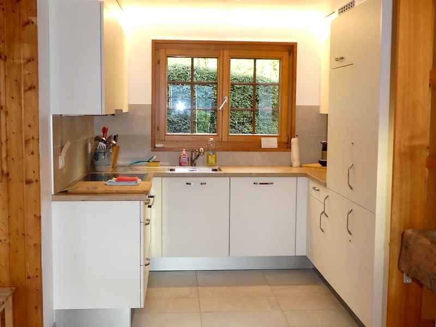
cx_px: 218
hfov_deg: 42.9
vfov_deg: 32.9
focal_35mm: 44
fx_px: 554
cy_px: 164
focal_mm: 7.8
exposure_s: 1/60
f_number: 3.9
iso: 640
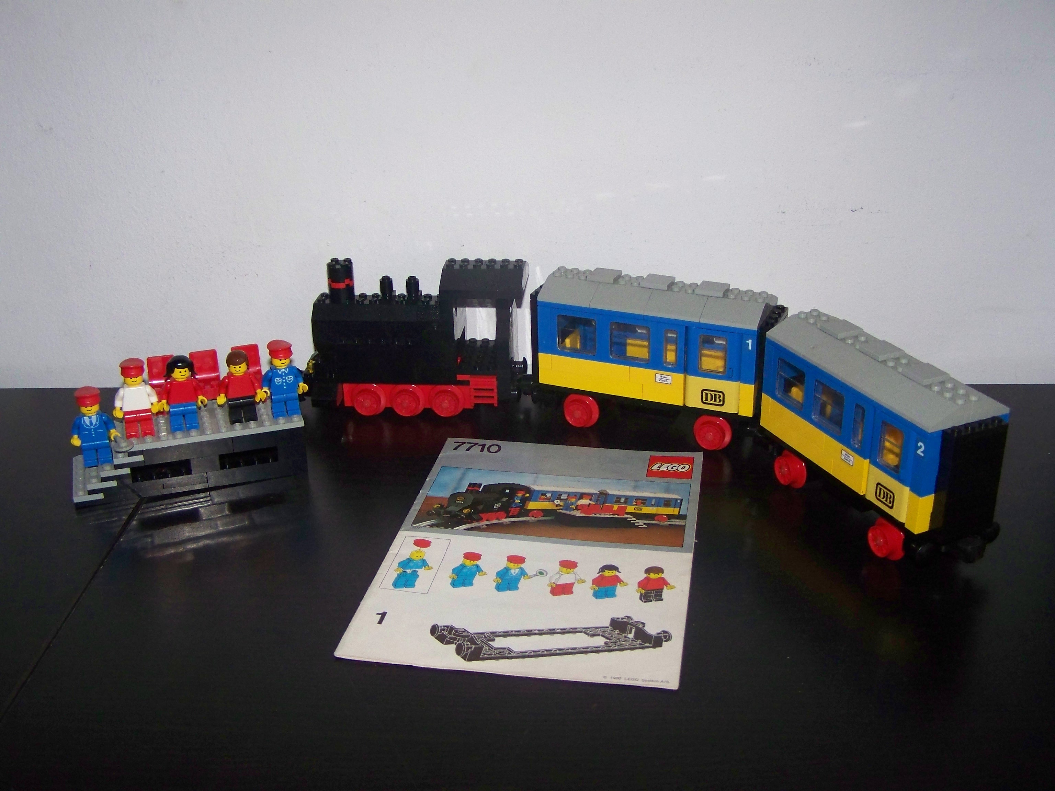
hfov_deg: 49.0
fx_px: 1158
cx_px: 528
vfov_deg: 37.7
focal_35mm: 38
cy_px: 396
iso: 200
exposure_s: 1/30
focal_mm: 6.3
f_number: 2.8
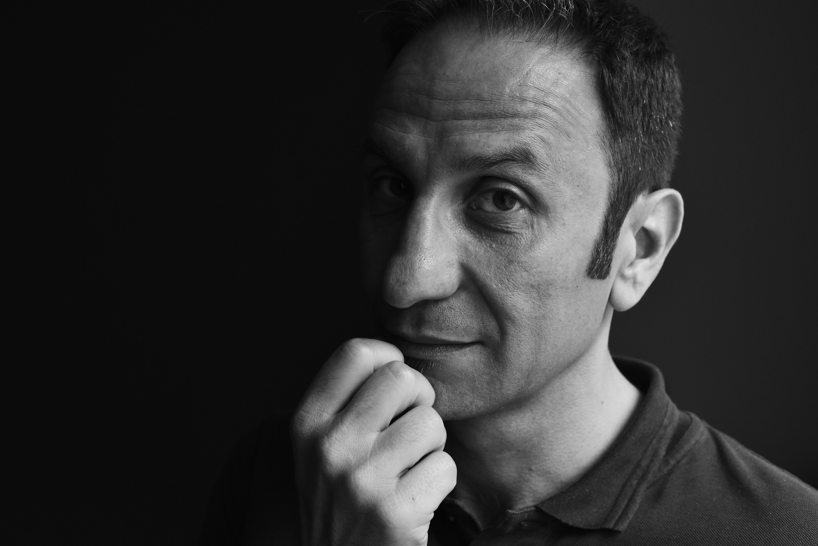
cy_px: 273
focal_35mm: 50
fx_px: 1136
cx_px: 409
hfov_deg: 39.6
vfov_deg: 27.0
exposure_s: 1/100
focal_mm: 50
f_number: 6.3
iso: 1250
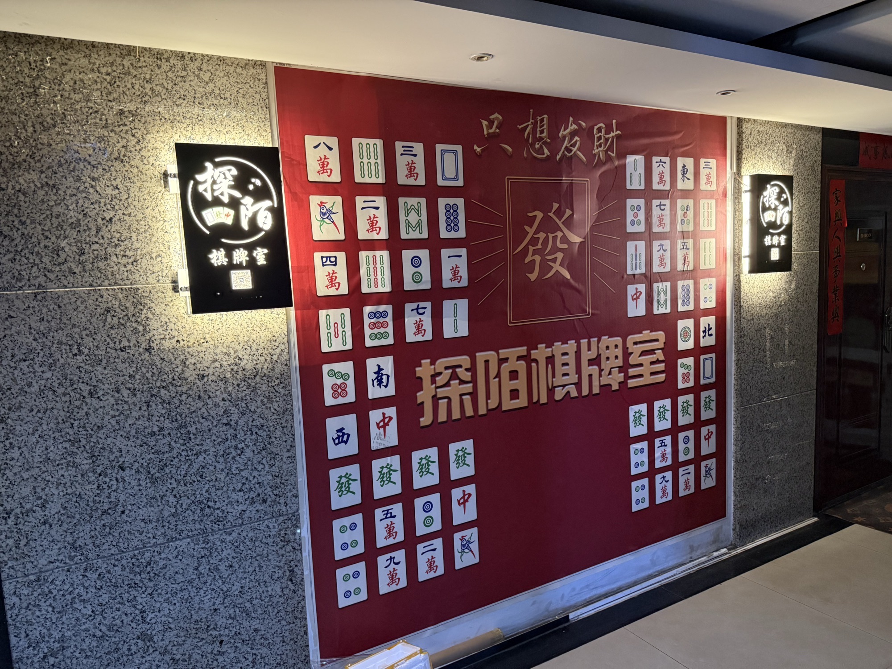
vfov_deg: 56.8
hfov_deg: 71.6
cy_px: 334
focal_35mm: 24
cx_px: 446
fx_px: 618
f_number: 1.78
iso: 640
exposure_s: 1/50
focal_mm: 6.76
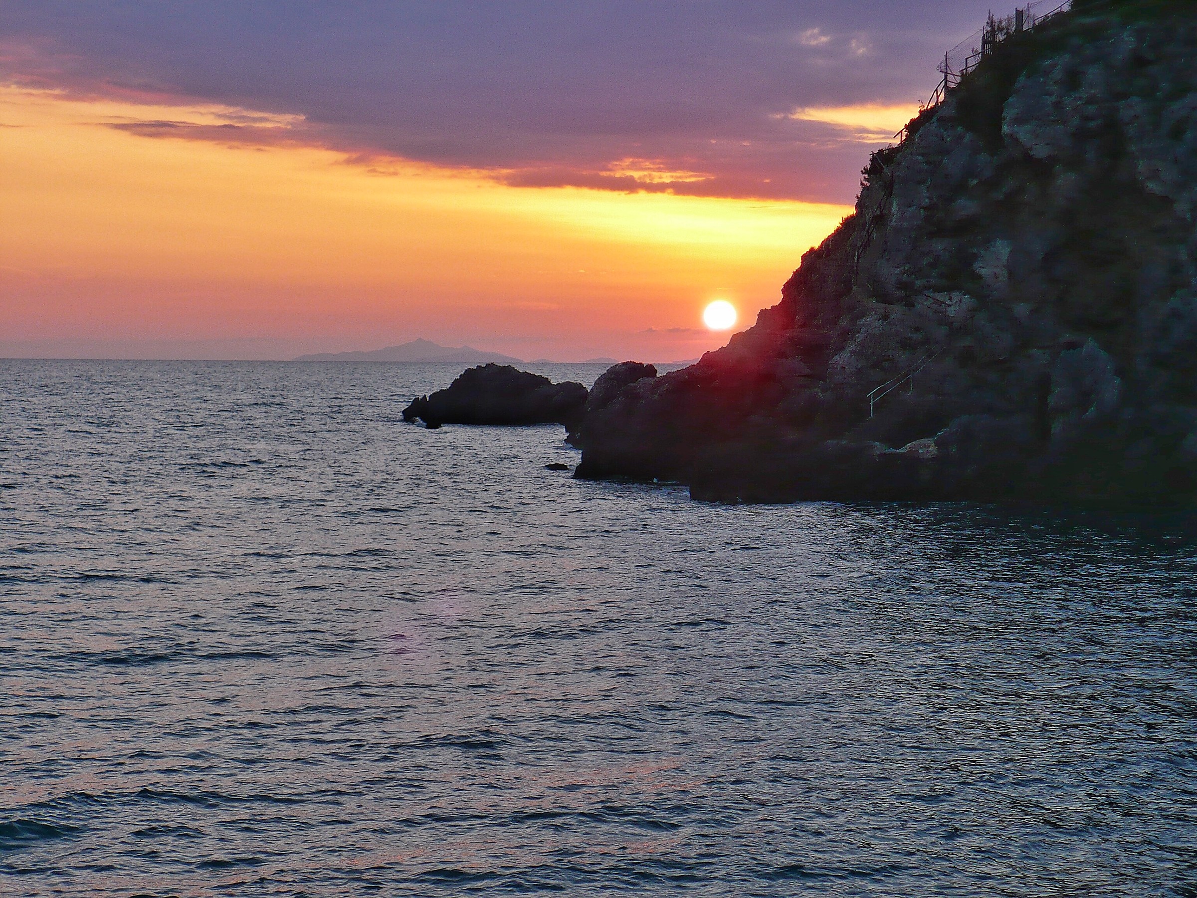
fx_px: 3043
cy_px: 449
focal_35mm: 88
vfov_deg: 16.8
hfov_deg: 22.3
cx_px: 598
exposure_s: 1/160
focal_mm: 14.5
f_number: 3.4
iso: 100
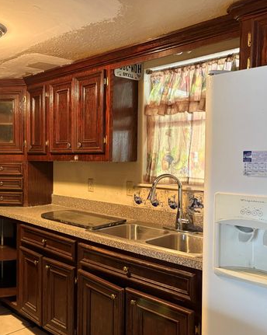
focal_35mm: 35
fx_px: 346
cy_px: 169
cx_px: 66
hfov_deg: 40.9
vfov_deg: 51.6
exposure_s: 1/40
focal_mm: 5.96
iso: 400
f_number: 1.6
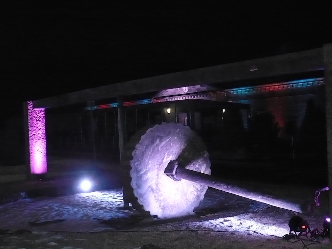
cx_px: 166
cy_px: 124
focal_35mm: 49
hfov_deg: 38.9
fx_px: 470
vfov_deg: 29.7
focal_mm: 6
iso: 640
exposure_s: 1/30
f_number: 2.9
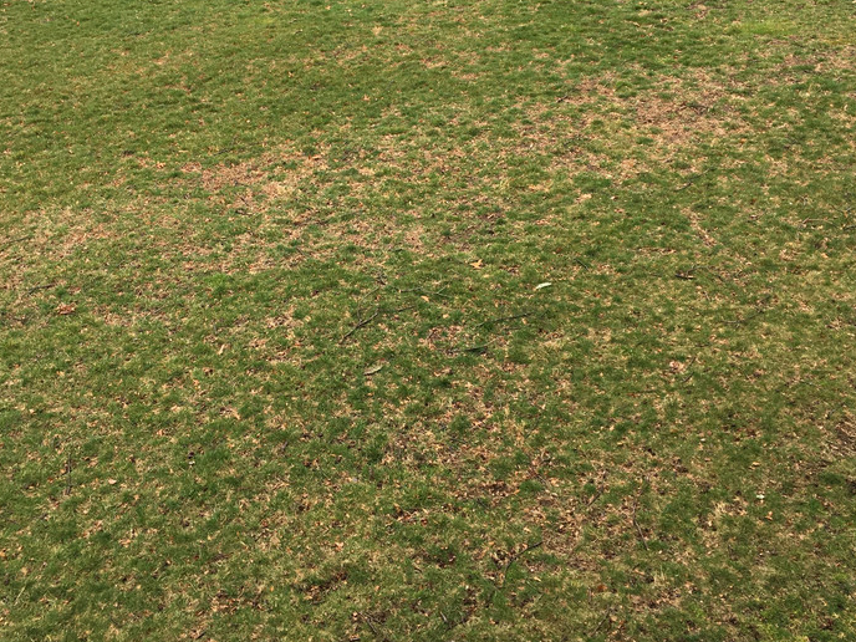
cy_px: 200
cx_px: 381
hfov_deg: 42.0
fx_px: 1113
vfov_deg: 31.9
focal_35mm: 45
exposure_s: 1/60
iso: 25
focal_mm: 4.15
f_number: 2.2
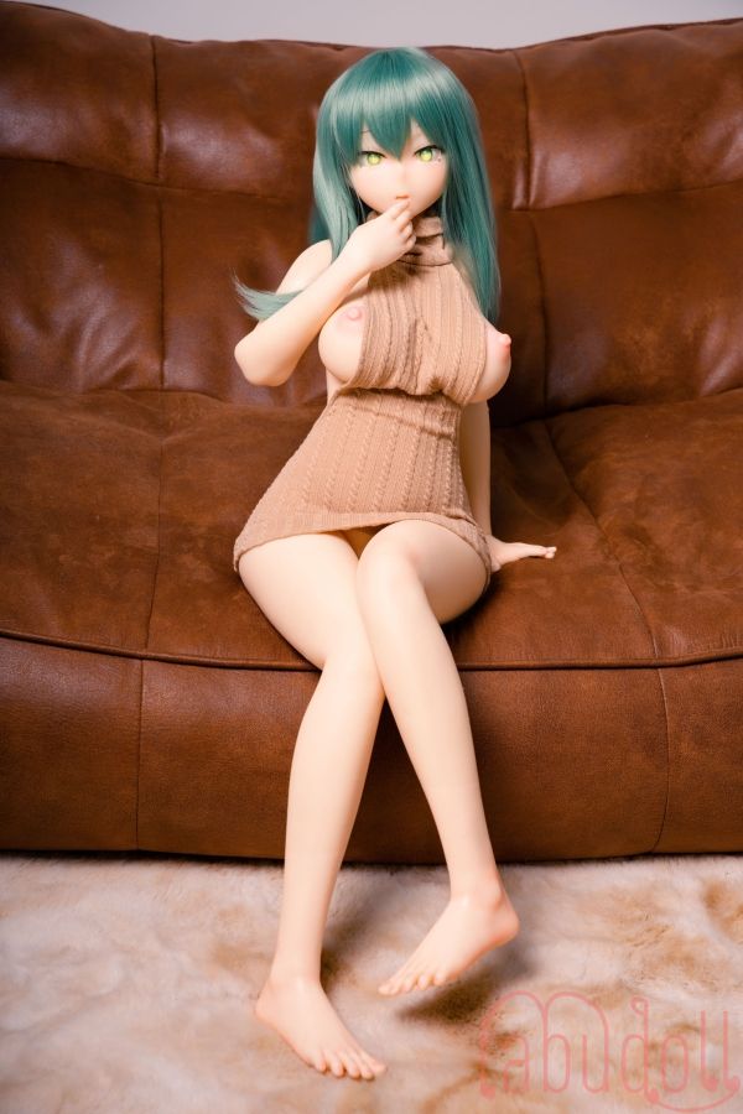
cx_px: 372
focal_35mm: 64
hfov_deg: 21.2
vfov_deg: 31.4
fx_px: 1981
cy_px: 557
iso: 100
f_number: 5.6
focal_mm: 64
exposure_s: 1/200
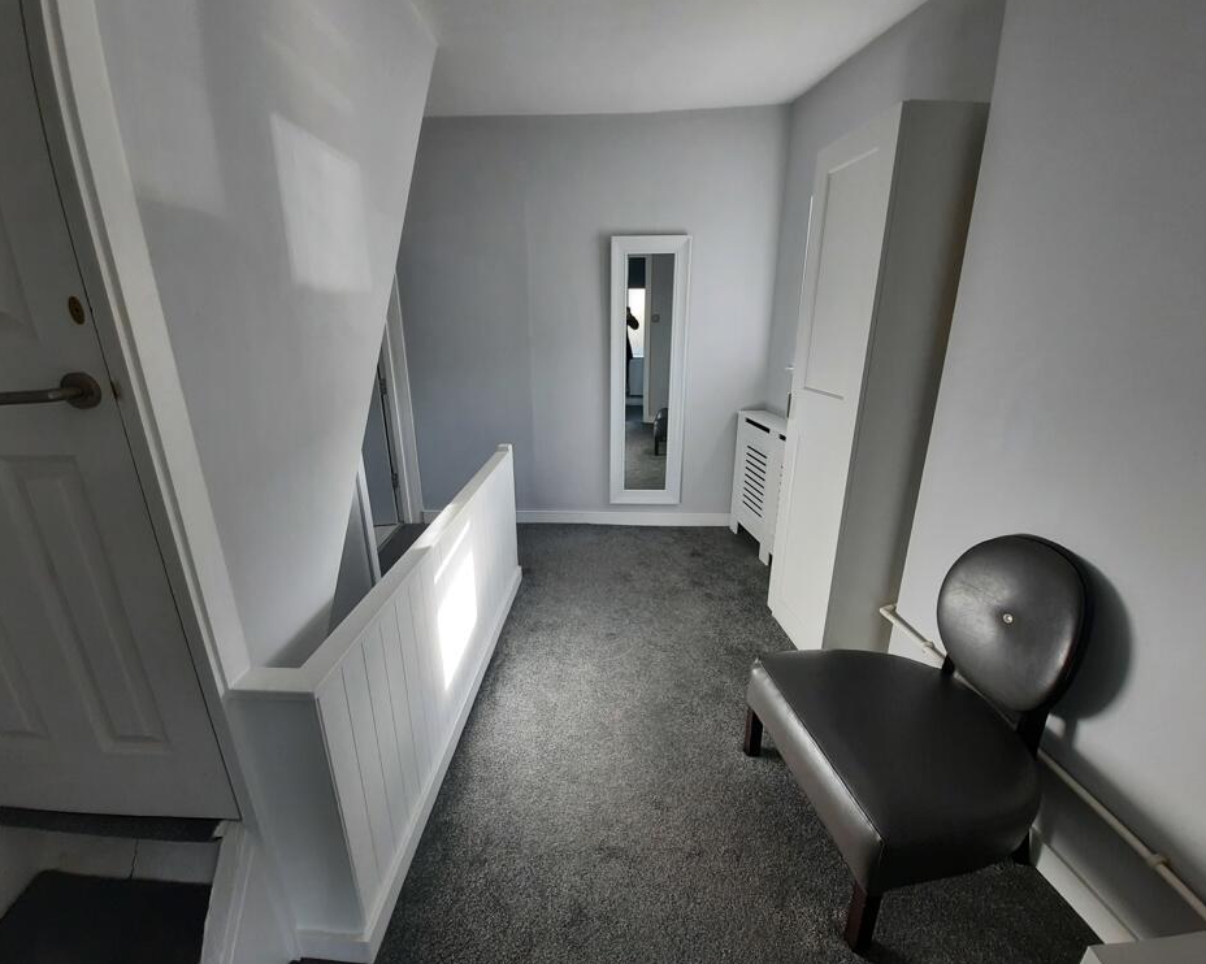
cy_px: 472
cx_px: 578
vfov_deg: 87.9
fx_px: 500
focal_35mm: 14
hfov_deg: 100.7
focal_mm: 1.74
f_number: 2.2
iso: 50
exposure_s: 1/50
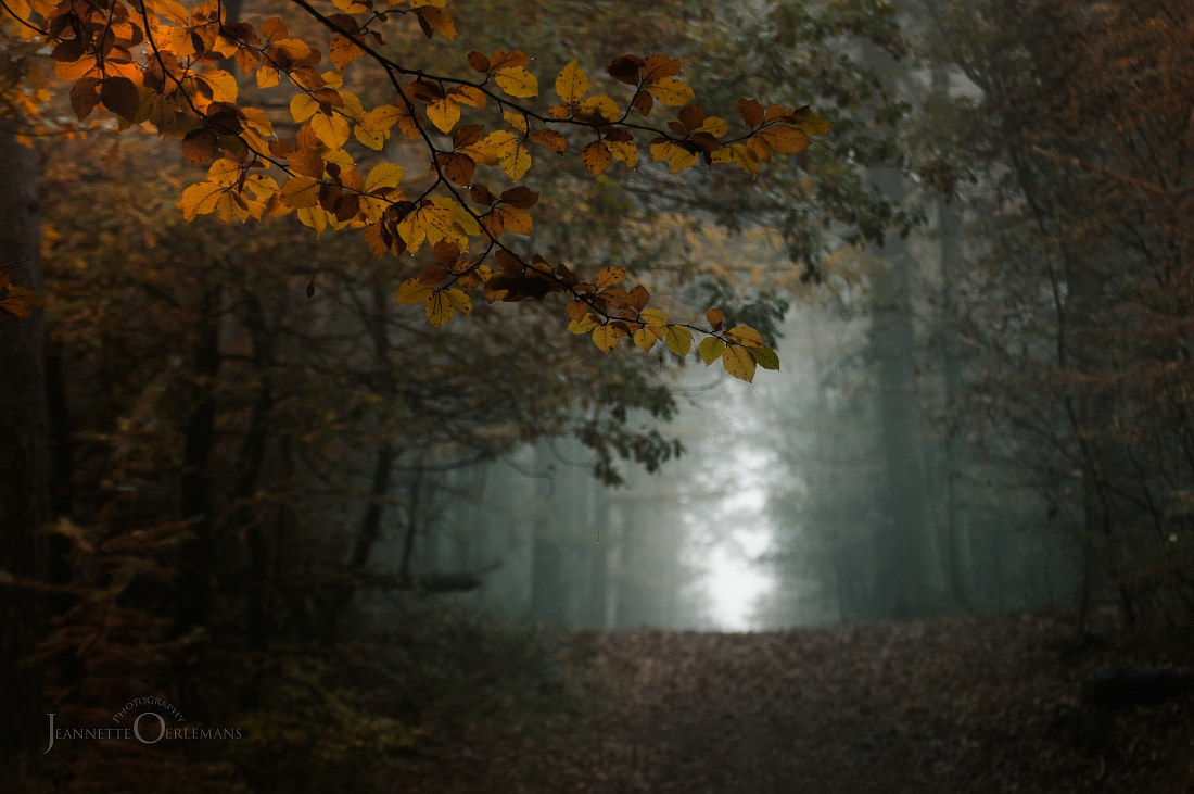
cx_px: 597
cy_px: 397
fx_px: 3479
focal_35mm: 105
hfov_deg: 19.5
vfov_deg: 13.0
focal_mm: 70
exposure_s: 1/160
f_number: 4
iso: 200
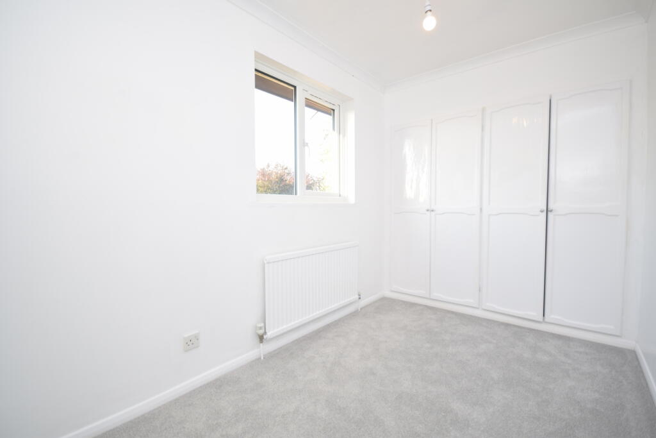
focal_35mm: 15
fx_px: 273
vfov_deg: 77.3
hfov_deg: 100.4
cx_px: 328
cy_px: 219
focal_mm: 10
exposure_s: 1/80
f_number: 4.5
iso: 400
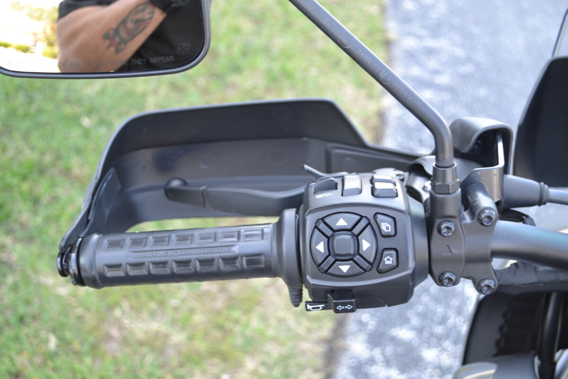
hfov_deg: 41.1
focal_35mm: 48
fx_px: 757
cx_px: 284
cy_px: 190
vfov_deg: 28.1
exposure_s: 1/80
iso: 400
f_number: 4.8
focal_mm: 32
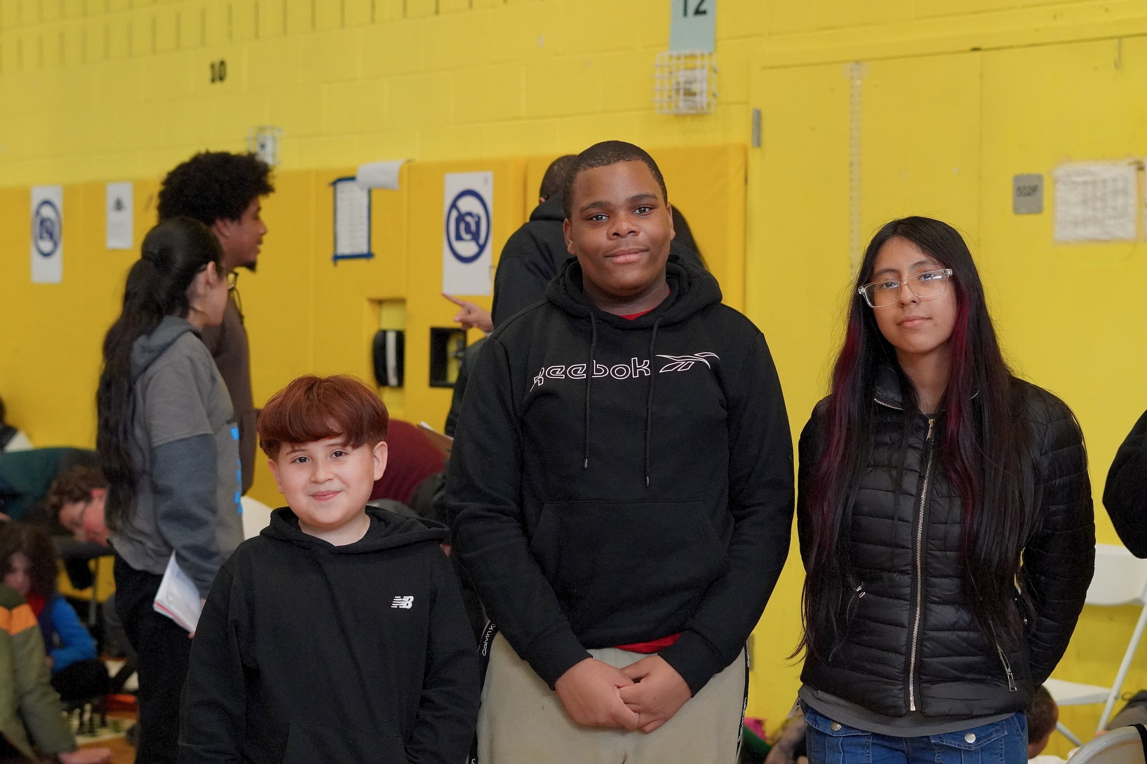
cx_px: 574
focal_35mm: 75
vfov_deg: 18.2
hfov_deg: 27.0
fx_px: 2390
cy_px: 382
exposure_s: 1/160
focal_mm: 50
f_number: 3.2
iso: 6400
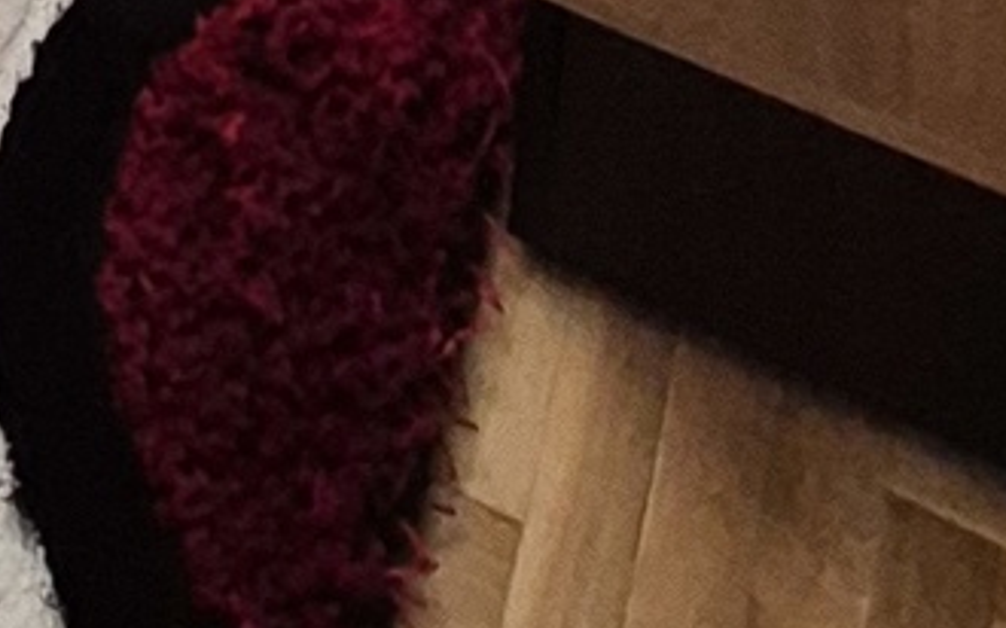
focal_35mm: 107
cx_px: -393
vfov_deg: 7.1
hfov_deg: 17.9
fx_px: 2933
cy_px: -2183
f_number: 2.2
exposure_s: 1/50
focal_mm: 1.74
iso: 250
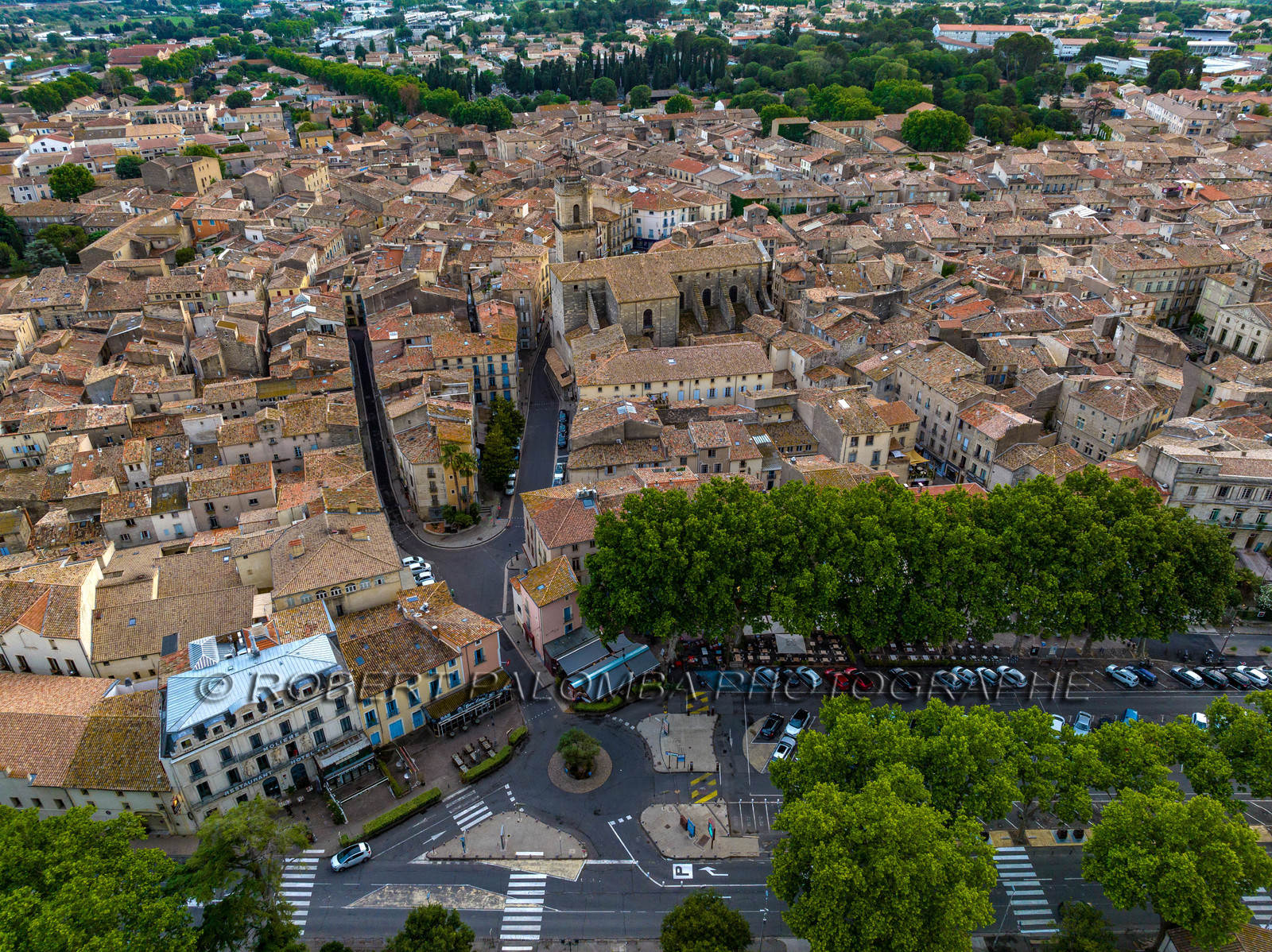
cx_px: 636
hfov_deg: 71.6
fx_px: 881
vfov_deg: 56.8
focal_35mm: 24
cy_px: 476
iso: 100
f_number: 6.3
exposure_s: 1/60
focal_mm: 12.3
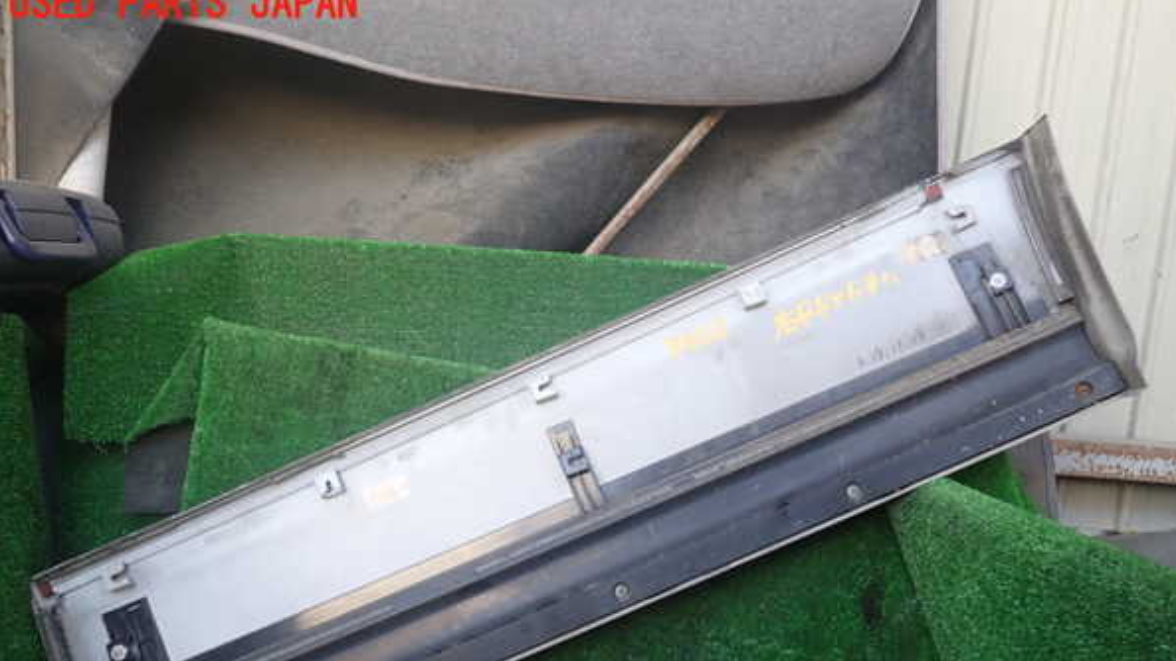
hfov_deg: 59.5
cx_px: 592
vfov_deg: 35.4
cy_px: 425
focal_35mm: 33
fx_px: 1029
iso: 100
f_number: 2.3
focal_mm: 5.4
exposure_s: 1/60
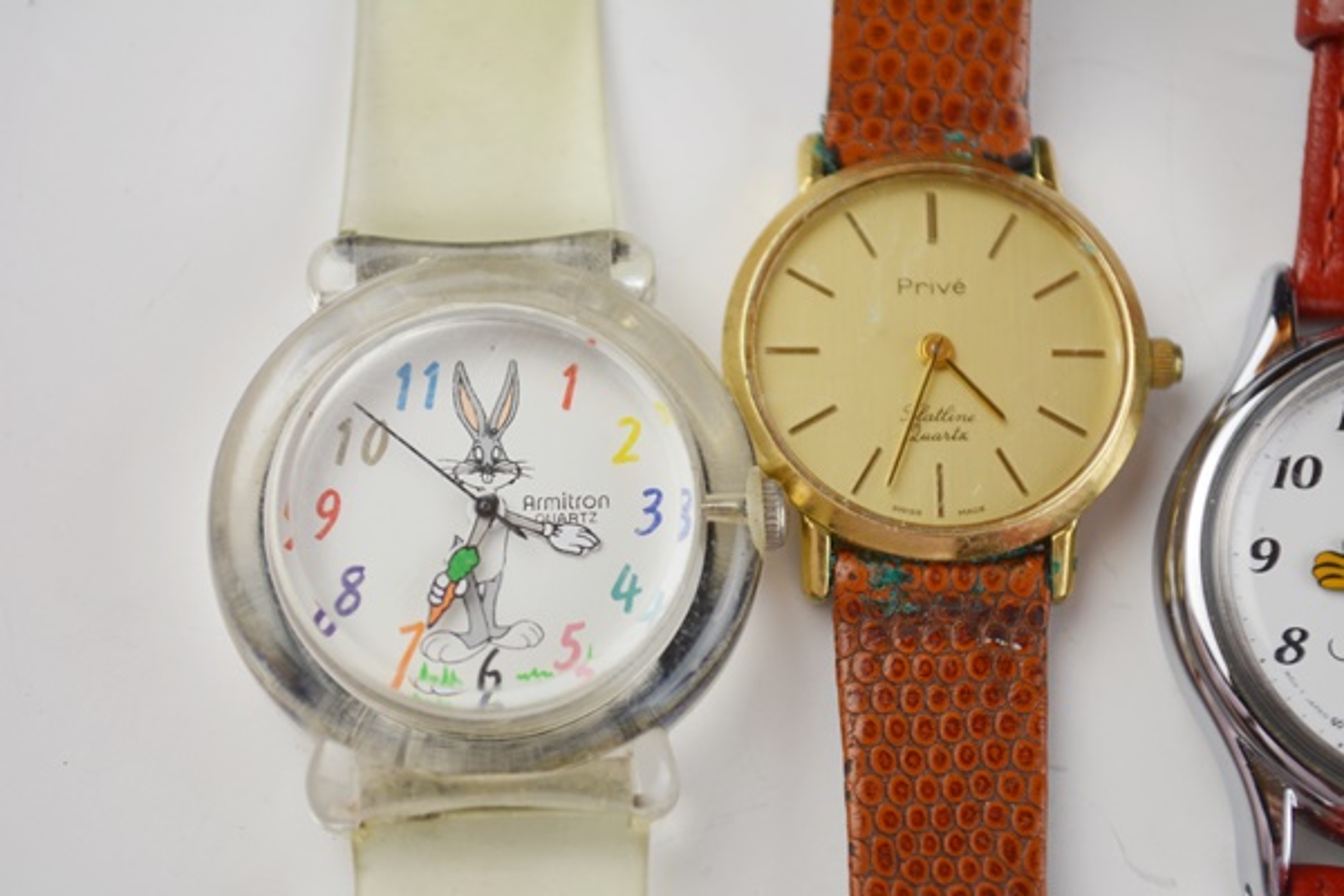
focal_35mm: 82
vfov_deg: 16.6
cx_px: 672
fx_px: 3080
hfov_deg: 24.6
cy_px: 448
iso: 200
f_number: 6.3
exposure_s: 1/160
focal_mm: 55
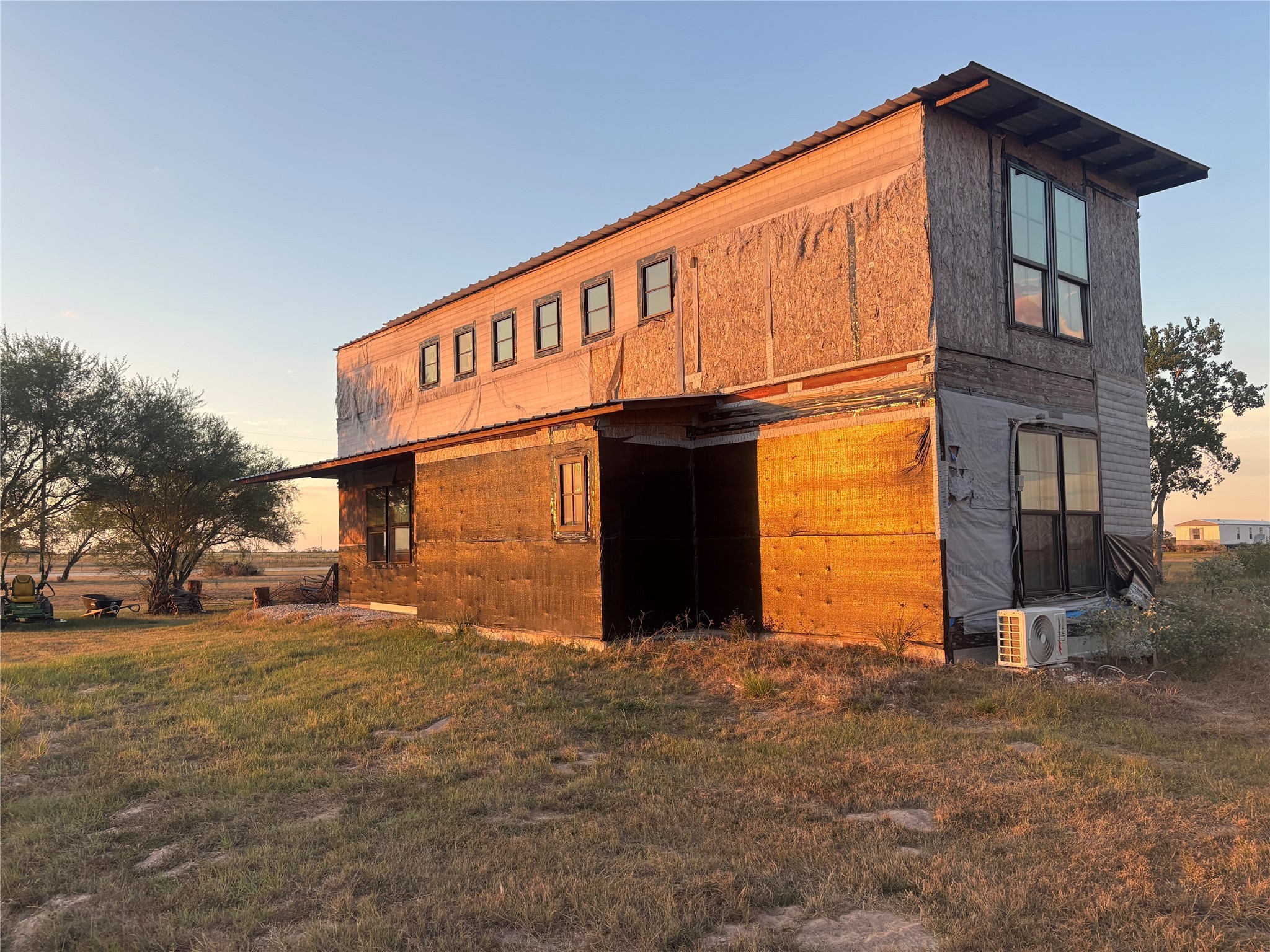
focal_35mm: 26
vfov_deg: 53.1
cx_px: 635
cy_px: 476
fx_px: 954
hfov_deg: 67.3
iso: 50
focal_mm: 5.96
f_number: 1.6
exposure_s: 1/428
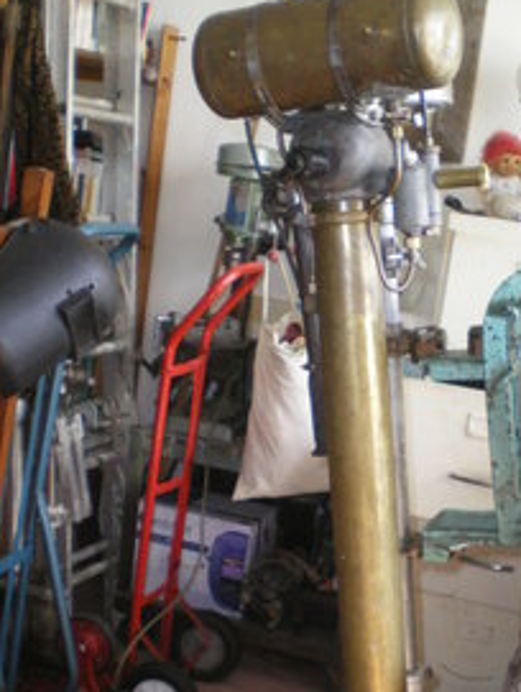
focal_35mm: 56
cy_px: 437
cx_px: 319
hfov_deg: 26.1
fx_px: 1121
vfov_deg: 34.1
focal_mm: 6.3
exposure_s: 1/50
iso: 400
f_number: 3.1
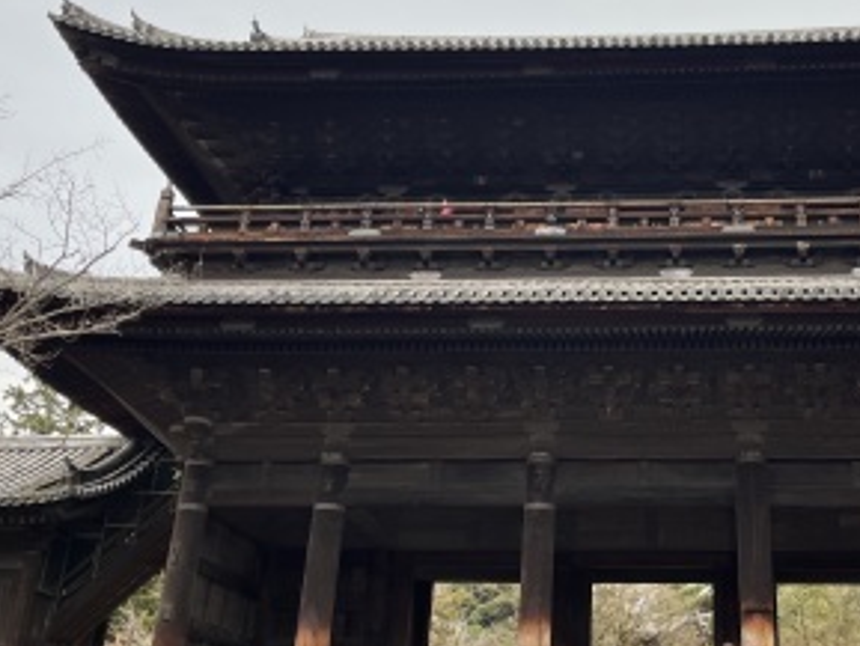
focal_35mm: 45
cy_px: 252
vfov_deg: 32.1
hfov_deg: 41.1
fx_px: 1118
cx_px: 619
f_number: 1.6
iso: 32
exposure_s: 1/139
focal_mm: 5.1
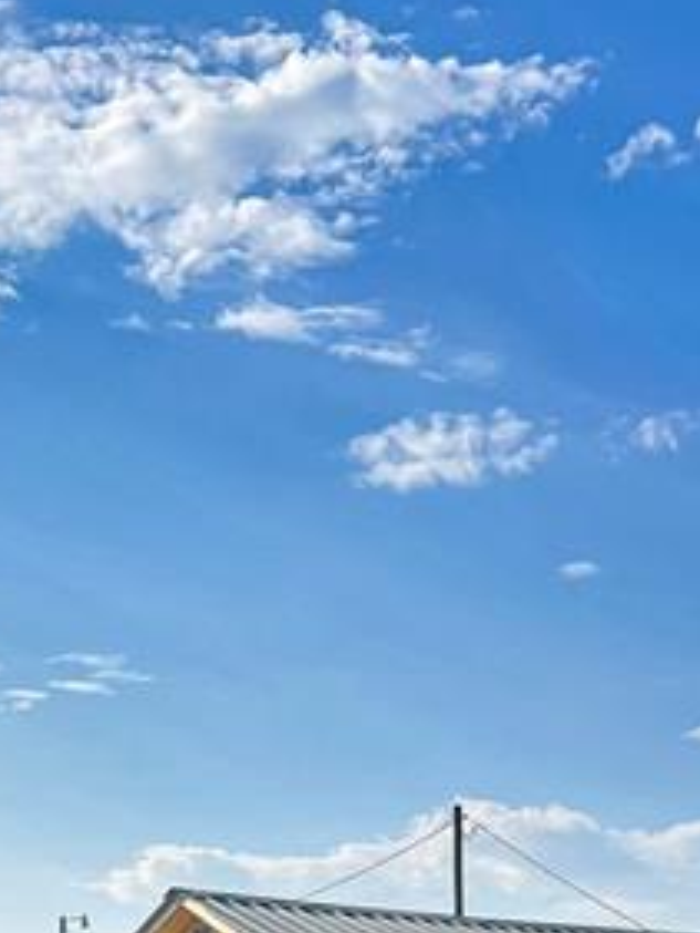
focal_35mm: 71
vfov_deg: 24.9
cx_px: 282
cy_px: 1099
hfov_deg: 20.7
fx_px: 1913
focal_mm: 5.7
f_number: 1.5
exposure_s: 1/6579
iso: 50
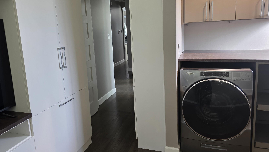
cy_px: 62
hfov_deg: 65.9
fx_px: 207
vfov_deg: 40.0
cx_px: 121
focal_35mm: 29
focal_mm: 6.3
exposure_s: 1/52
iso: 160
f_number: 1.7
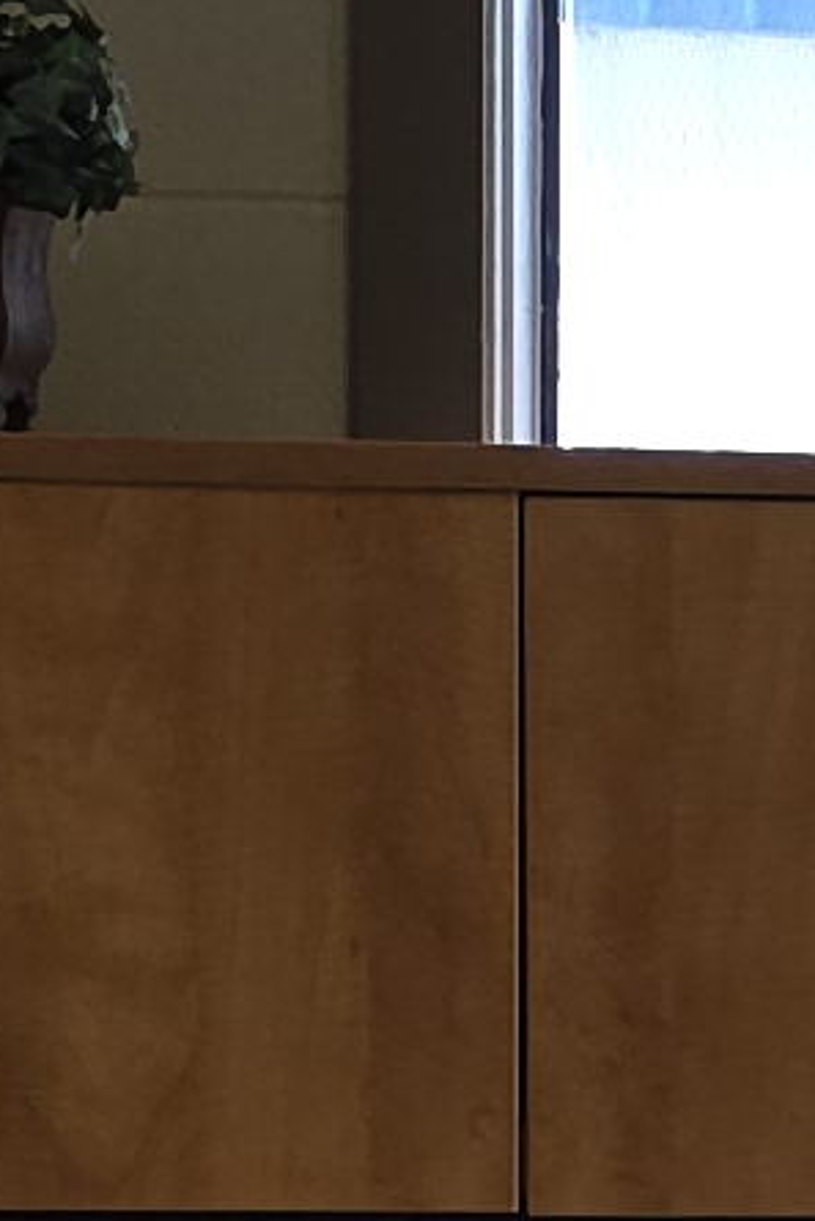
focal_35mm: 215
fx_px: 7295
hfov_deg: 5.9
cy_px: 1012
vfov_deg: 9.5
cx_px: 2527
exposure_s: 1/120
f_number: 1.7
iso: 20
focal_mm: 6.3
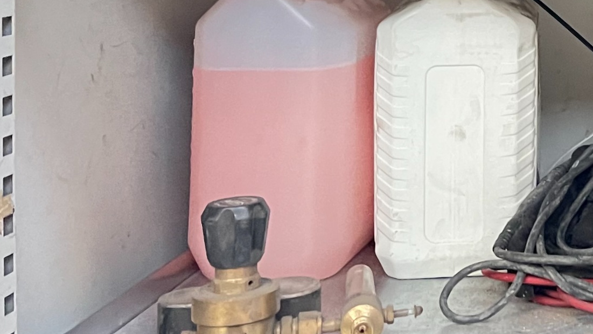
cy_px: -133
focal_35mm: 84
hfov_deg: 22.6
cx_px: 772
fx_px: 1321
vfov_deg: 13.7
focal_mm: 5.1
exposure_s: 1/49
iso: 500
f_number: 1.6
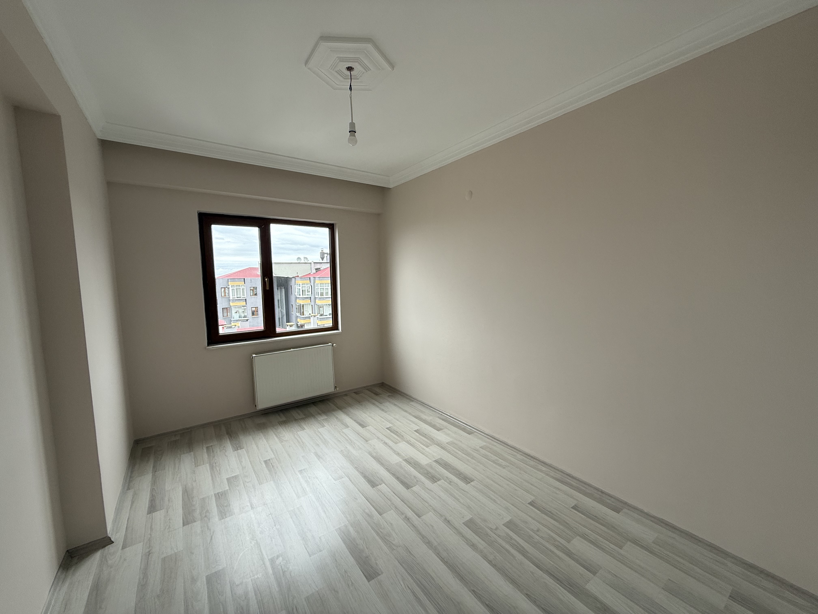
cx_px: 409
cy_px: 307
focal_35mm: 14
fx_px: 331
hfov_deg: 102.1
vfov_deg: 85.7
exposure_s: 1/144
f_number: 2.2
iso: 64
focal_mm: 2.22
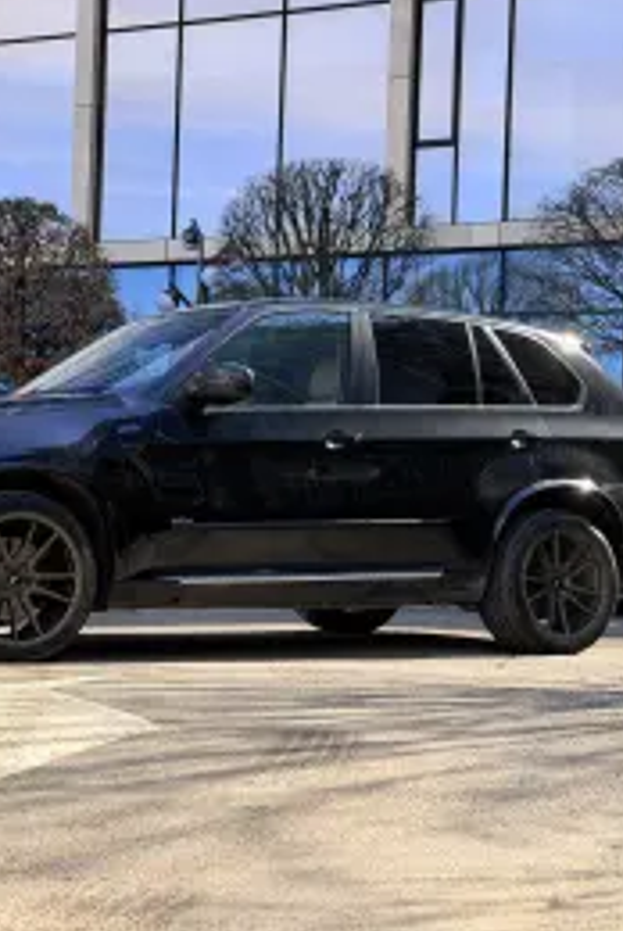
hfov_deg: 19.7
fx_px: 1786
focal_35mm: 69
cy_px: 455
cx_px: 208
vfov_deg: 29.2
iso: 80
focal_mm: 6.76
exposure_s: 1/1484
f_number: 1.78
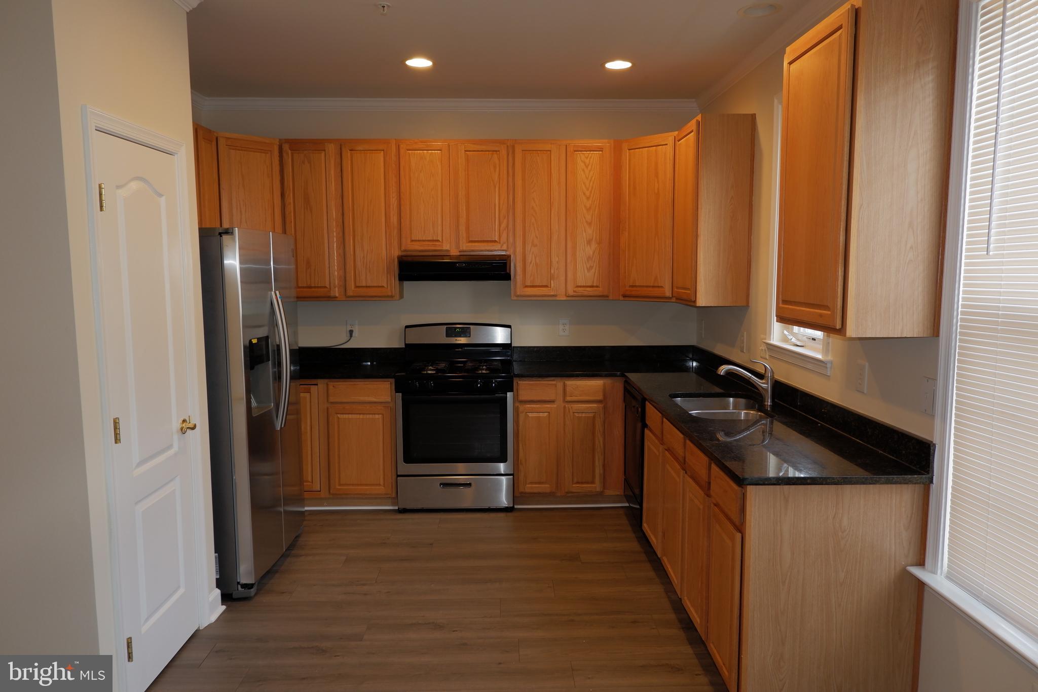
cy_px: 346
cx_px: 519
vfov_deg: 53.1
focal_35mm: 24
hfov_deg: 73.7
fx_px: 692
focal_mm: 16.1
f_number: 3.6
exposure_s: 1/60
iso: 400
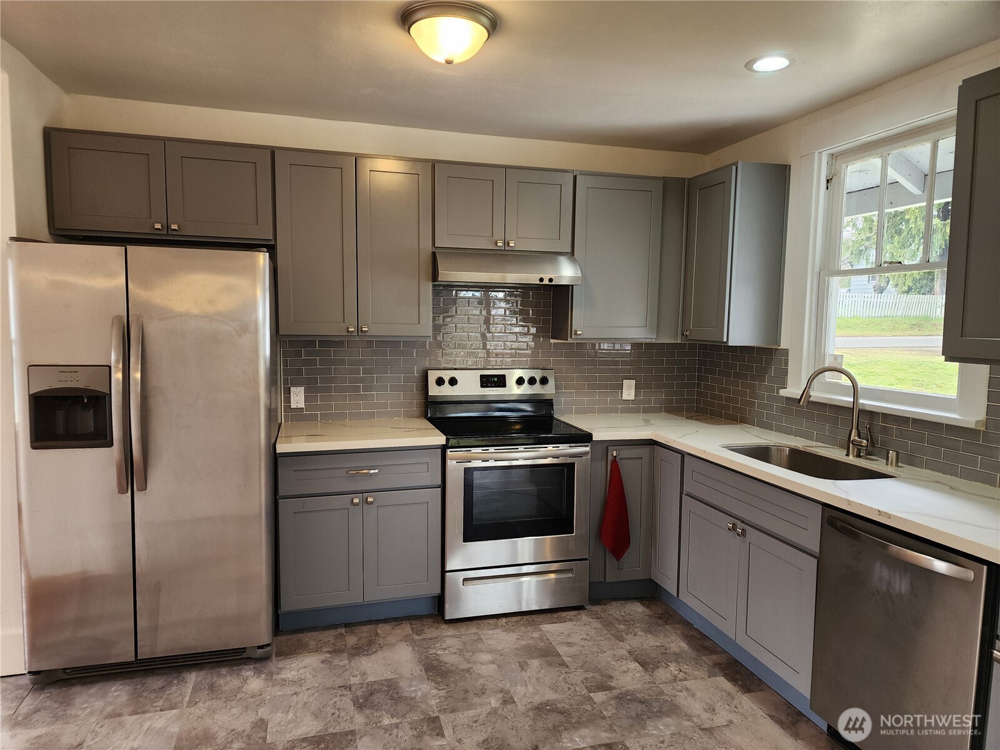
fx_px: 664
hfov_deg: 73.9
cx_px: 500
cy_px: 375
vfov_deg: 58.9
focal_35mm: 23
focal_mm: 6.4
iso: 200
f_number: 1.8
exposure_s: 1/120
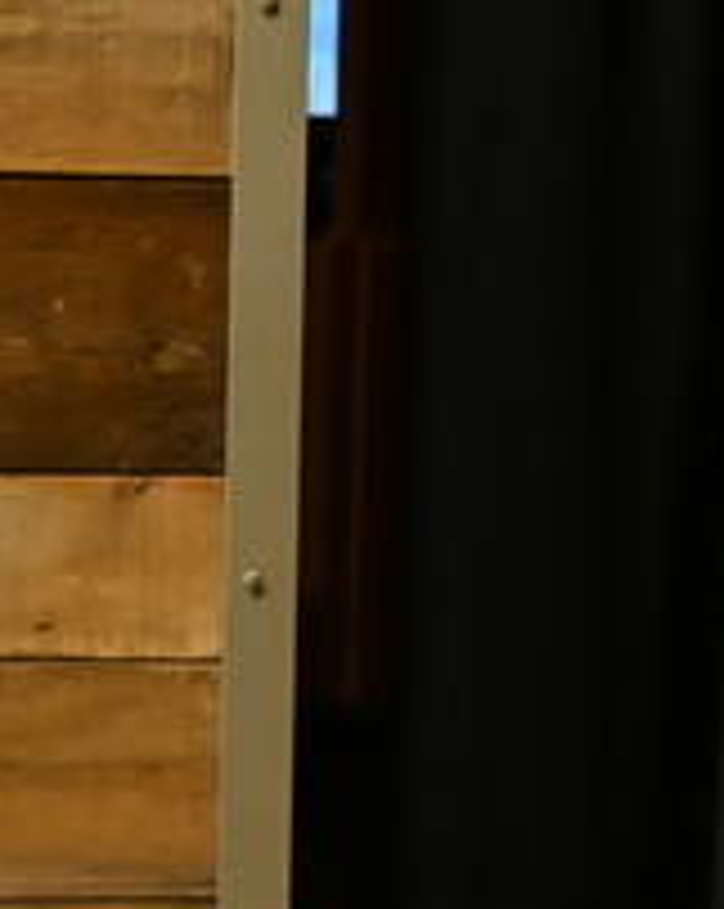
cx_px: -657
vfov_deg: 11.7
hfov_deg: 8.9
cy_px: 313
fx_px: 4413
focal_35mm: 164
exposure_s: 1/80
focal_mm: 34.5
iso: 6400
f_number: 4.5
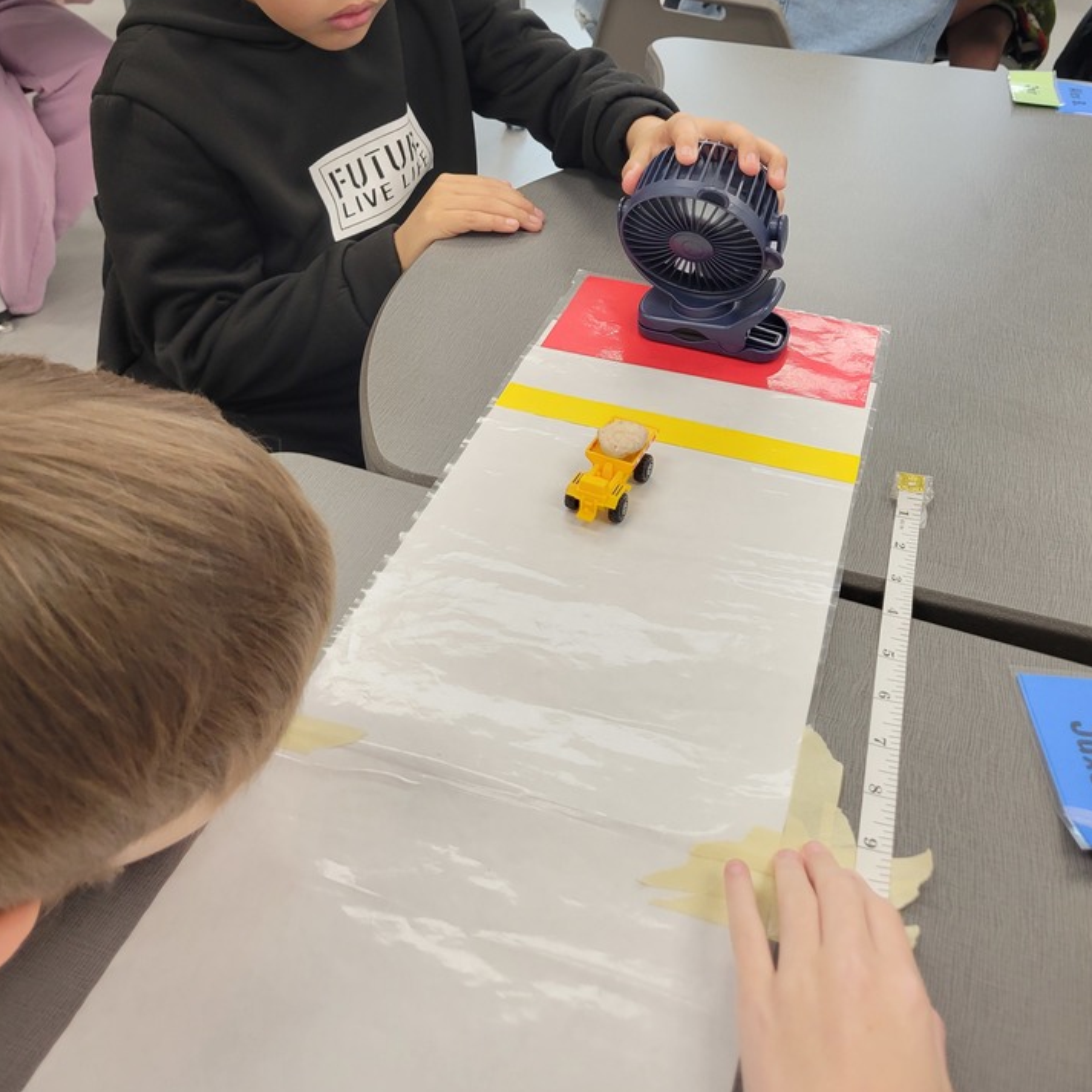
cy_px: 317
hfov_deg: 49.7
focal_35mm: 33
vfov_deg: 48.4
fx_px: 1178
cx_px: 557
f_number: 1.8
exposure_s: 1/120
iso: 160
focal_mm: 5.4
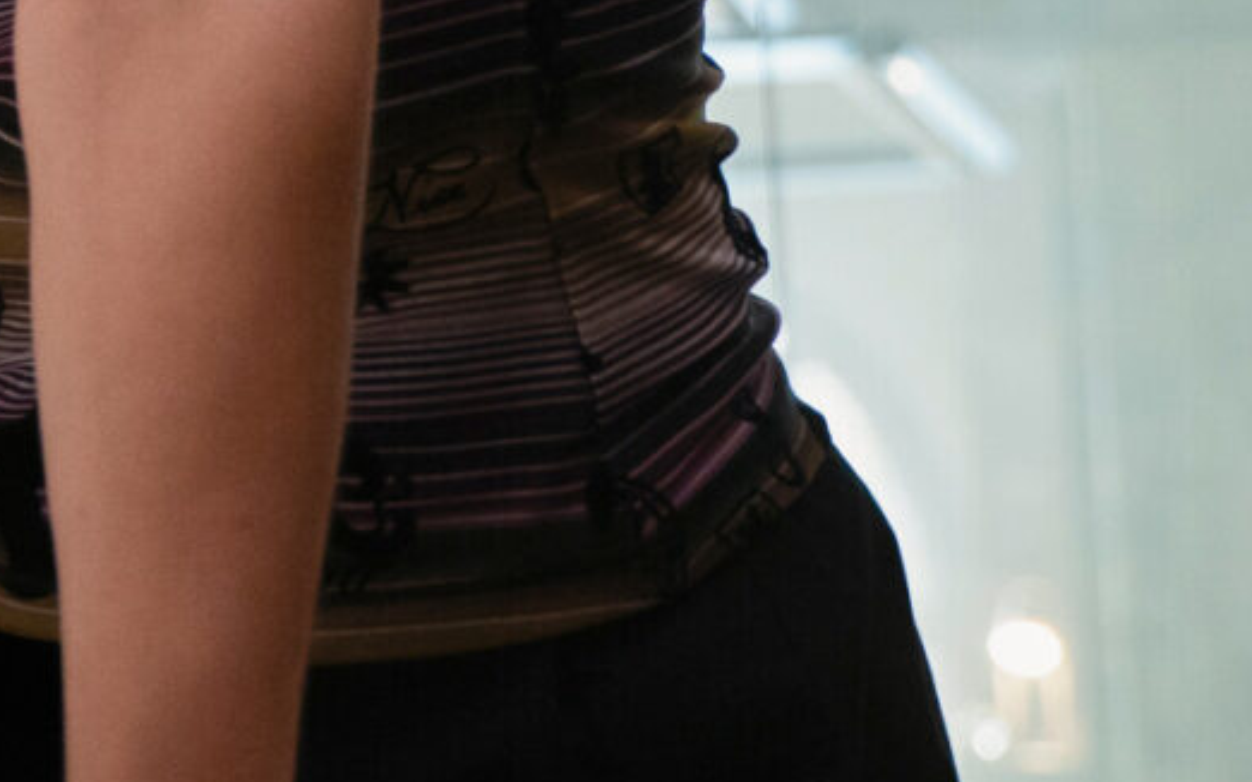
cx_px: -1434
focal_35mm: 170
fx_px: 5799
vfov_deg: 7.6
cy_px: -205
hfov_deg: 11.0
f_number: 3.2
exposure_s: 1/100
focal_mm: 34
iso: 2500
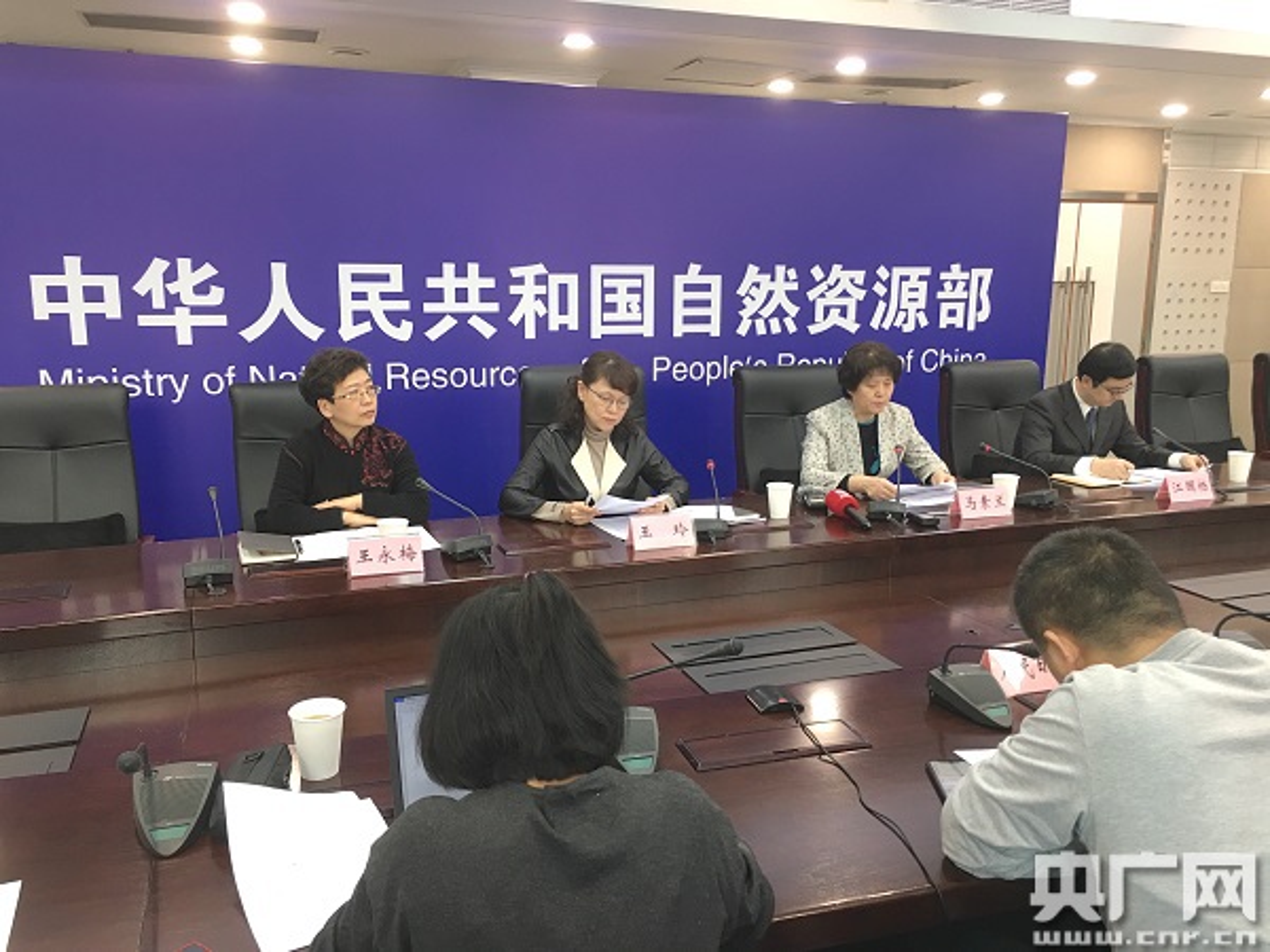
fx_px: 1064
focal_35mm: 29
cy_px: 476
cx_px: 635
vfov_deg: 48.2
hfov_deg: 61.7
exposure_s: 1/17
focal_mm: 4.15
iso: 50
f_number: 2.2
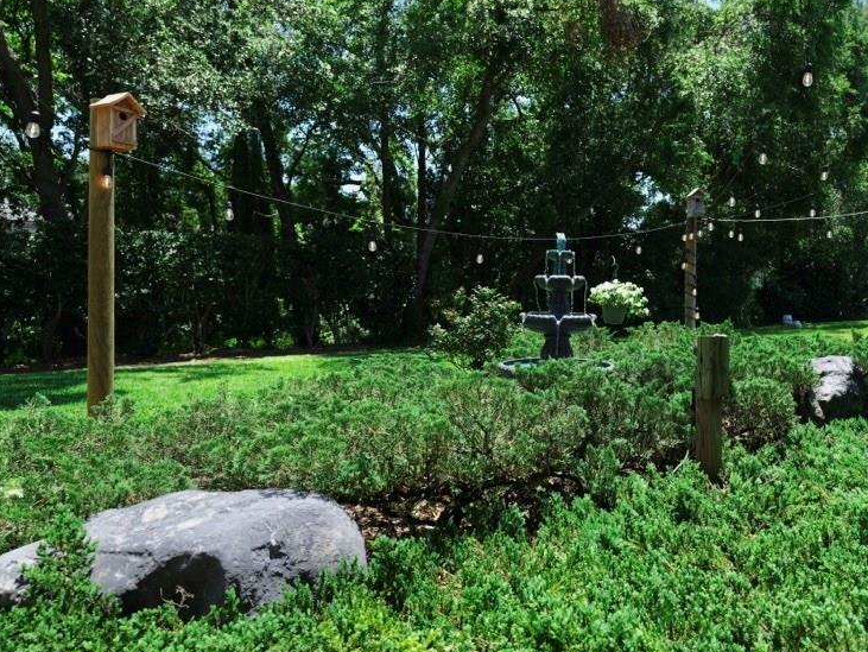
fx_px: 702
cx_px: 622
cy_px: 289
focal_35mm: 28
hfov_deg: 60.8
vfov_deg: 49.7
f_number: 4
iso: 500
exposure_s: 1/1600
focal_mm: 20
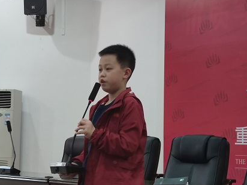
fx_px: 592
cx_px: 123
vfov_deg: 17.7
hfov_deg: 23.6
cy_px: 60
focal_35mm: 83
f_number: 1.69
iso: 550
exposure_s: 1/50
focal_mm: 6.72
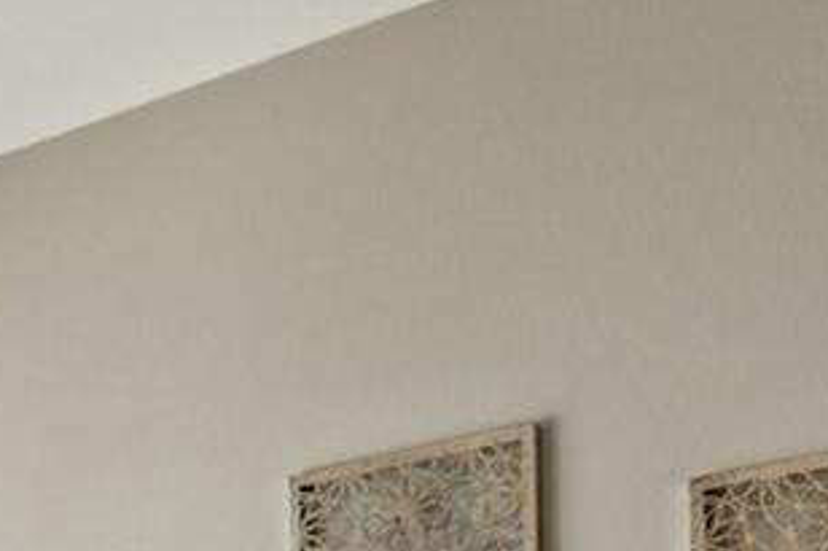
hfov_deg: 22.5
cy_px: 1062
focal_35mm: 78
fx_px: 1793
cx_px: -320
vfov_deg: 14.7
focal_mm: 10
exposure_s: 1/125
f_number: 8
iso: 400
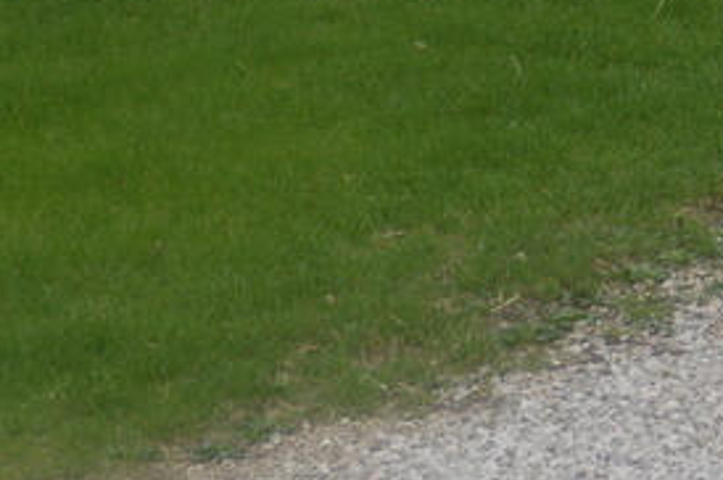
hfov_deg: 10.5
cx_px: 1488
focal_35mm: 178
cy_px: -683
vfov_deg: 7.2
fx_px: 3571
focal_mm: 20
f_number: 5.6
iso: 140
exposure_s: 1/125
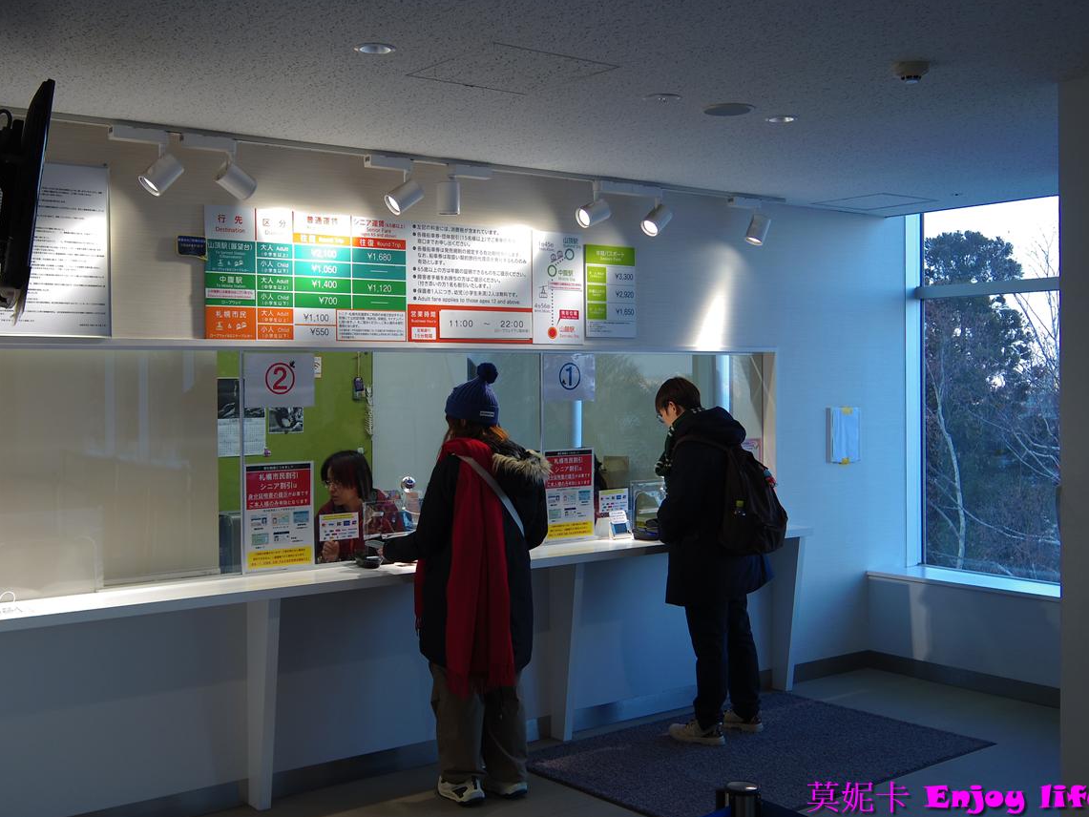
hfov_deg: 45.8
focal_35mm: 41
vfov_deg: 35.1
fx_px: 1290
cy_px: 390
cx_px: 540
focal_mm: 8.5
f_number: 2.2
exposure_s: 1/125
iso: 100
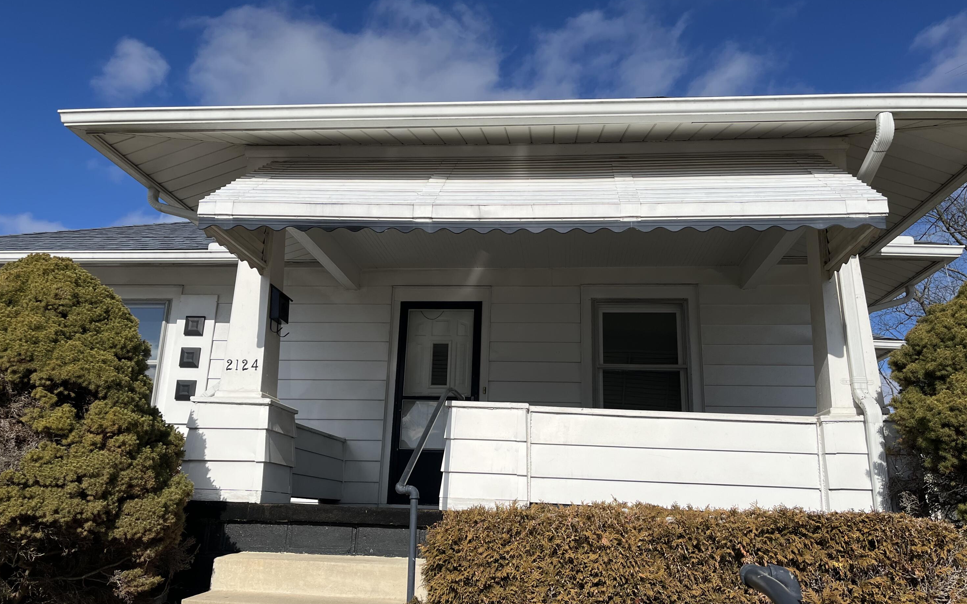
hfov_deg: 66.5
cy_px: 317
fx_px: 738
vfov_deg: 44.5
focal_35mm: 28
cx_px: 487
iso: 50
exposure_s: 1/7874
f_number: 1.6
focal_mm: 5.1
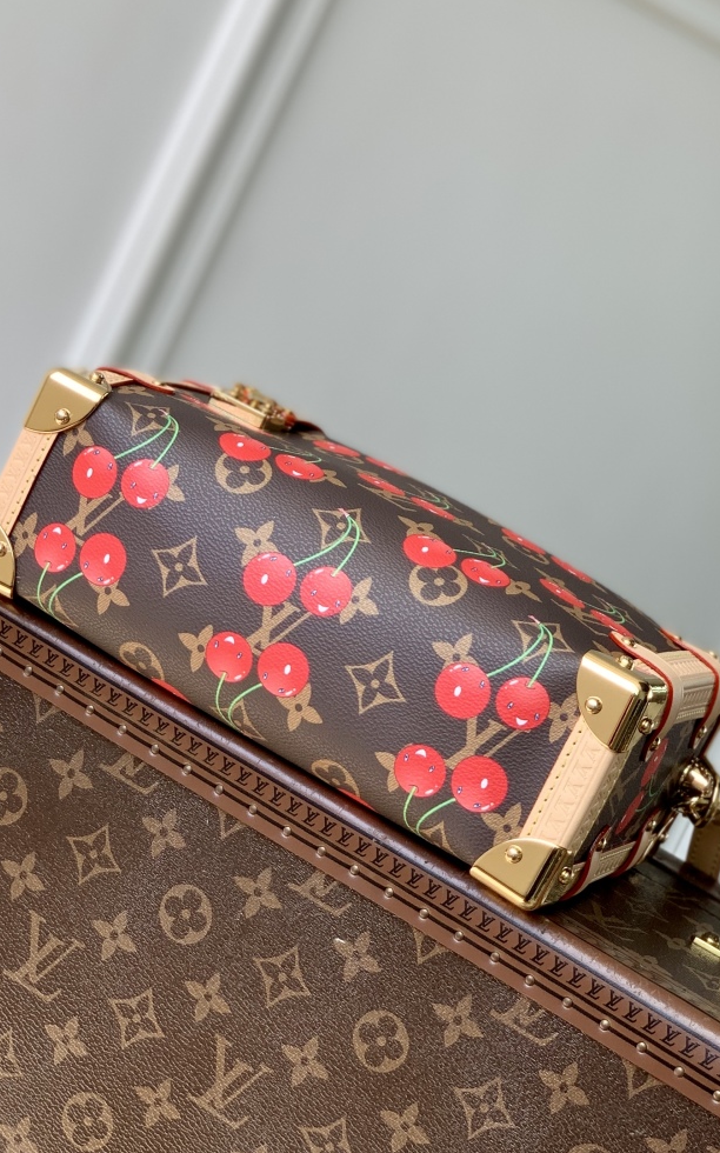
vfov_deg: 25.4
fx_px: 2545
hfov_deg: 16.1
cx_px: 389
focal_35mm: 81
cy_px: 362
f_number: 2.4
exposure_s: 1/124
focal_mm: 6
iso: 16
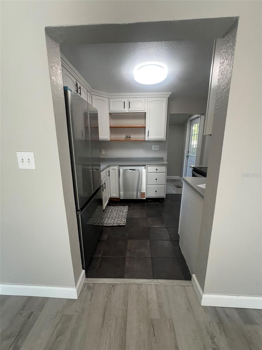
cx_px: 131
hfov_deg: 89.9
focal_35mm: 13
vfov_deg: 106.2
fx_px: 131
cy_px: 175
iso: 200
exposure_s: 1/120
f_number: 1.8
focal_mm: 1.57
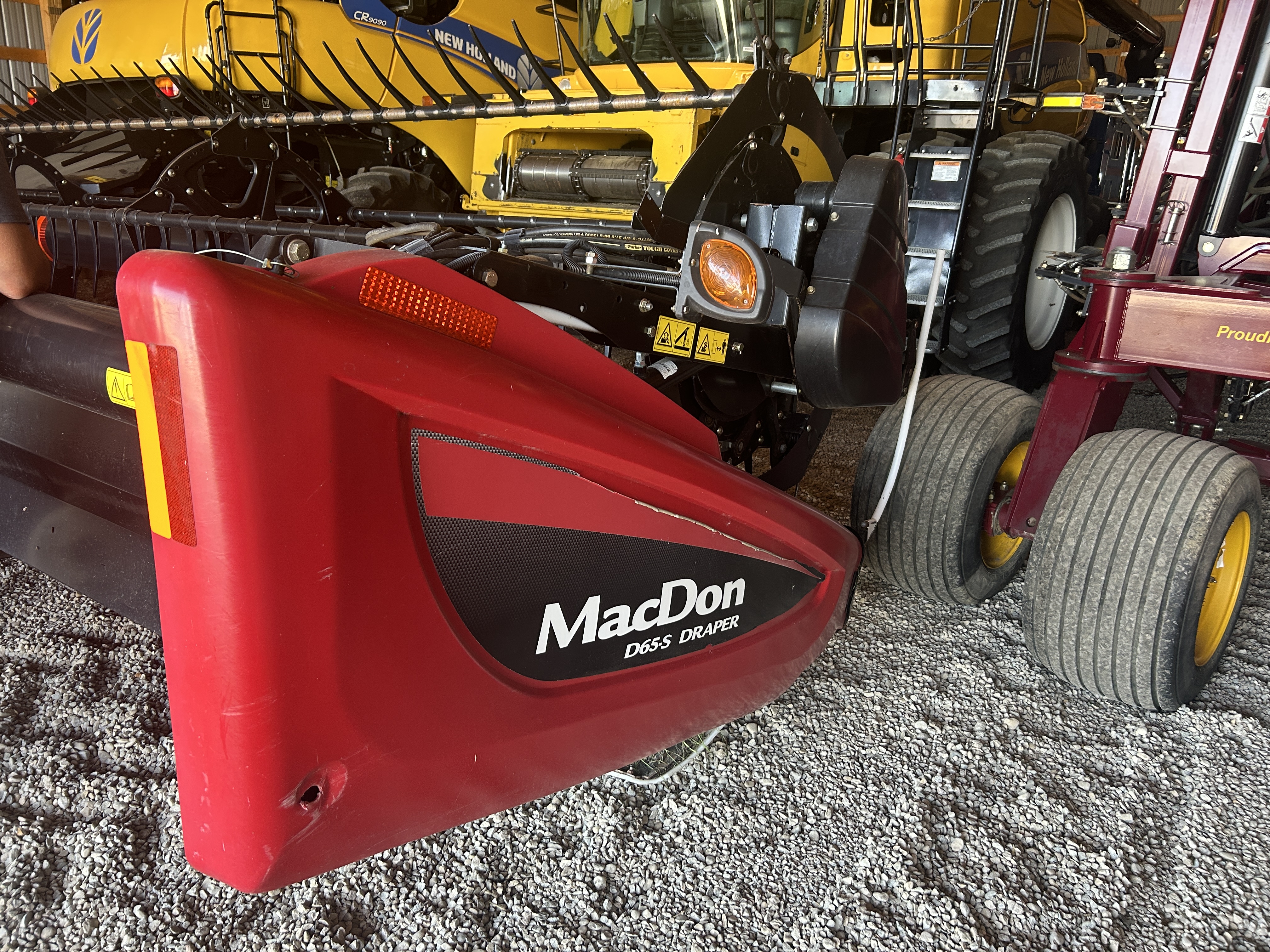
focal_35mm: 26
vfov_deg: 53.1
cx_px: 635
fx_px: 954
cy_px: 476
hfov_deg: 67.3
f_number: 1.5
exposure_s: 1/92
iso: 125
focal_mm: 5.7
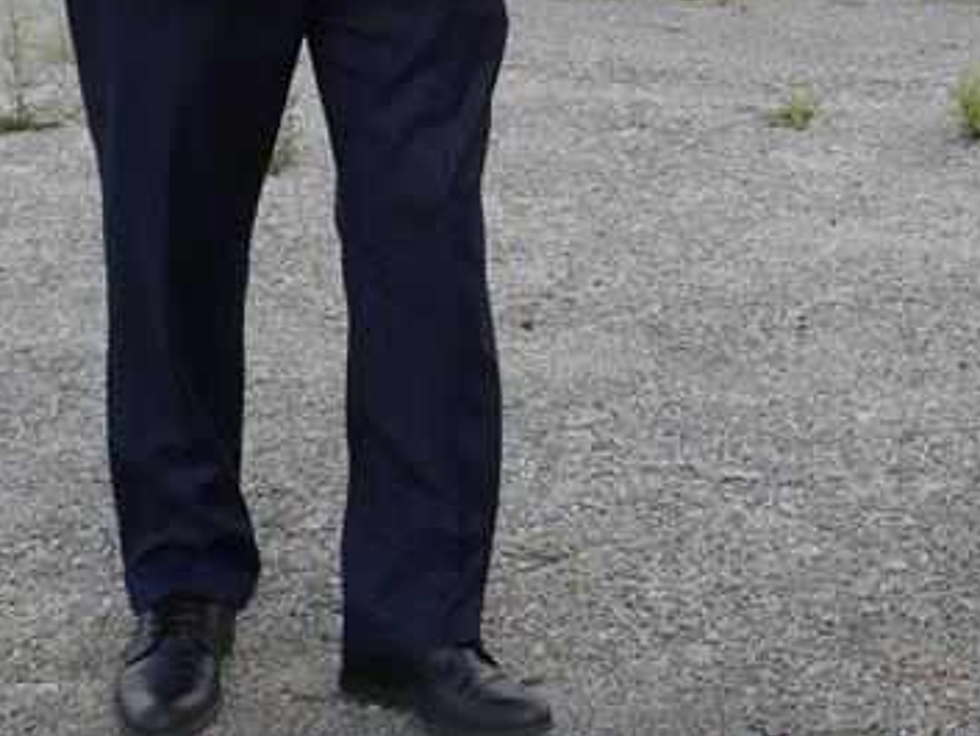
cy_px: -511
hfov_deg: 19.5
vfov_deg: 14.1
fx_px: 2690
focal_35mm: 95
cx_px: 1167
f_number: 5.4
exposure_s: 1/1600
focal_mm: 14
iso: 800
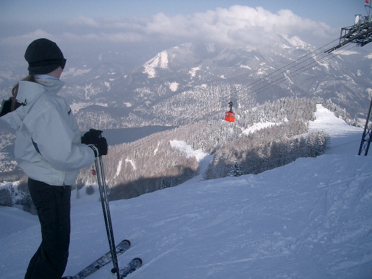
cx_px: 186
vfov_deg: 40.7
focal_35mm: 35
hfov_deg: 52.6
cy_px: 140
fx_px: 376
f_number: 4.3
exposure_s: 1/640
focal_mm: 5.8
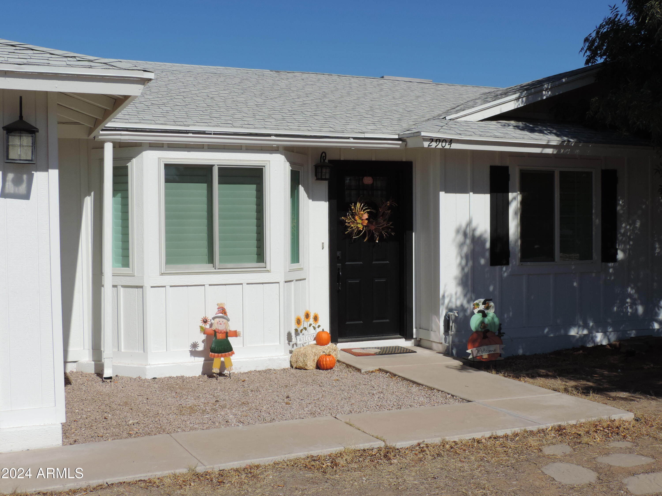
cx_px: 331
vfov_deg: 33.6
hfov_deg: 43.9
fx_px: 822
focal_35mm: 43
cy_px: 248
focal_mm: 7.6
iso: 80
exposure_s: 1/1250
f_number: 4.3
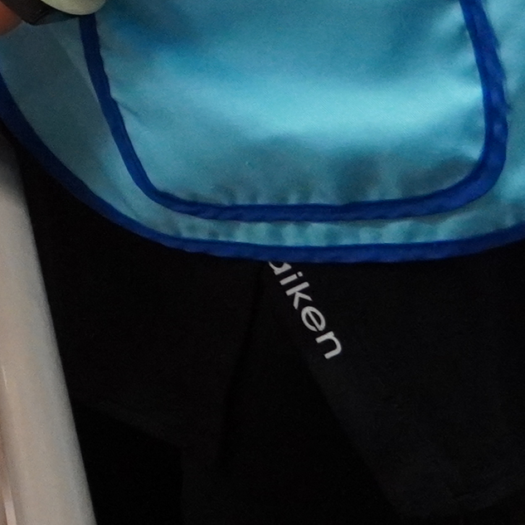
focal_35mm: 171
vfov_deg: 9.4
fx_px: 2934
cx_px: -1043
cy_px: -591
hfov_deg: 8.6
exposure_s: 1/100
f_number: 5
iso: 2500
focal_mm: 20
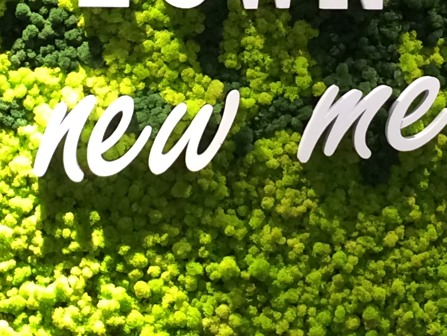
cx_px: 265
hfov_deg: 14.9
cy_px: -22
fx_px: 1705
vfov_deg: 11.1
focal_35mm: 132
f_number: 2.2
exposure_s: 1/33
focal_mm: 4.15
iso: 100
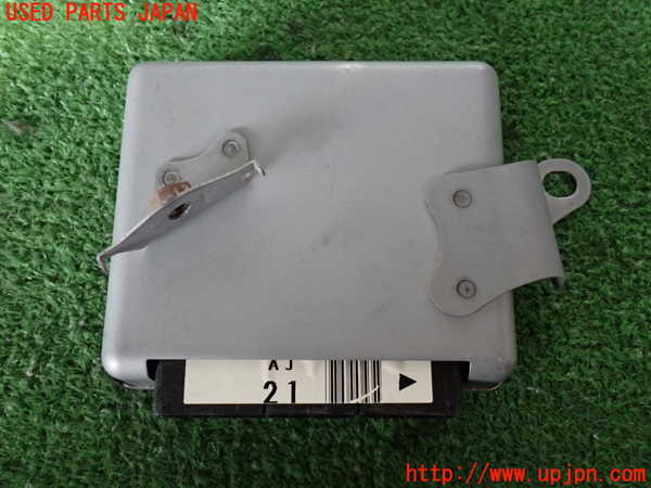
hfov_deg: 49.0
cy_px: 244
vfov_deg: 37.7
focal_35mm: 38
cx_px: 326
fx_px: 715
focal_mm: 6.83
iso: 800
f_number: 2.7
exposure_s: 1/30
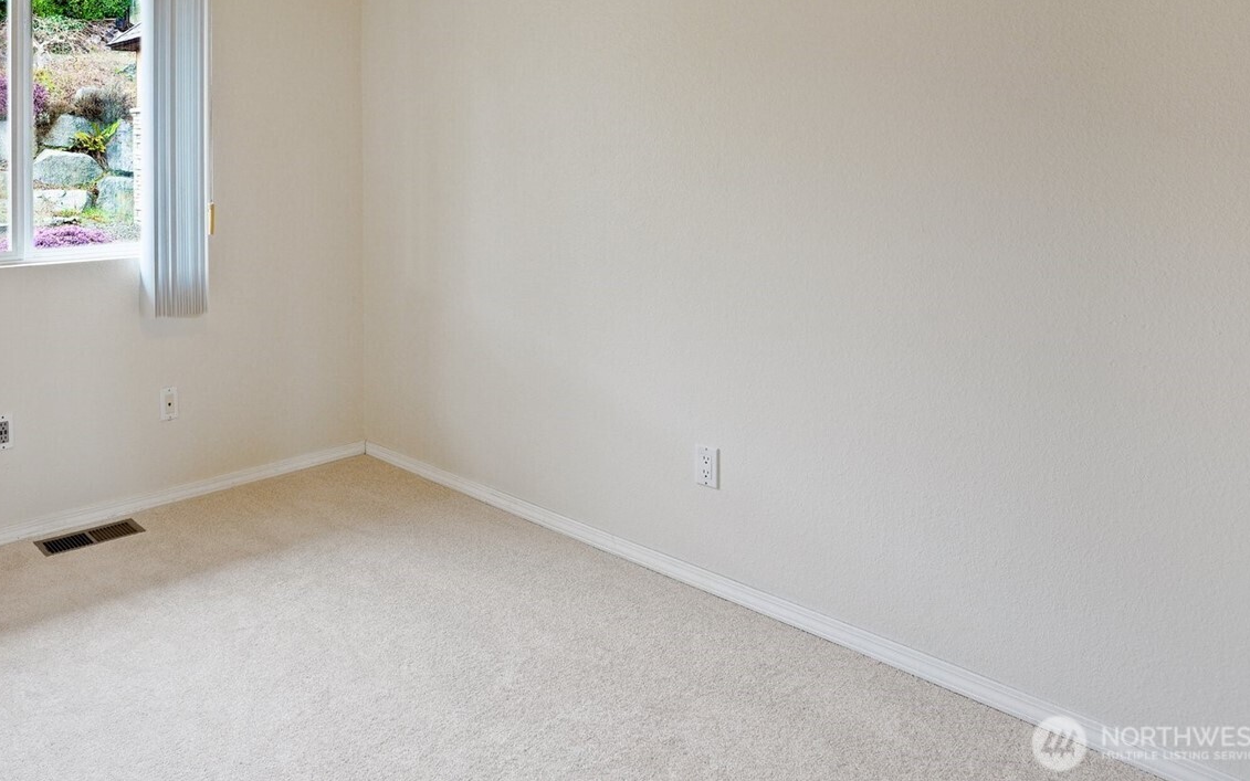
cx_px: 363
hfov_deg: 67.3
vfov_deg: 45.3
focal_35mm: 26
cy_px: 161
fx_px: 886
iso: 400
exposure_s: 1/20
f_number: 8
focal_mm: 17
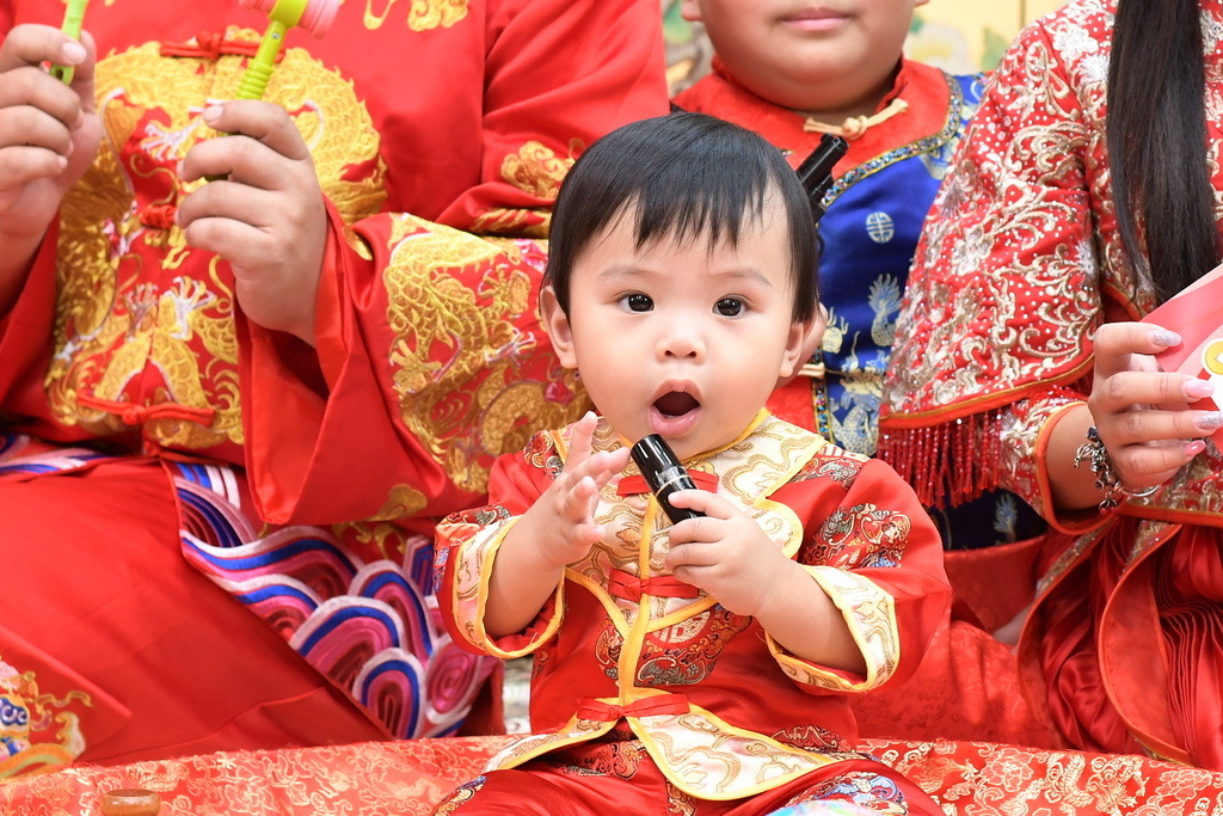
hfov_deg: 24.7
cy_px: 197
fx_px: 2786
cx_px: 736
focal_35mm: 82
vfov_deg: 16.6
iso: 1000
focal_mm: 35
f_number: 4.5
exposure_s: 1/200
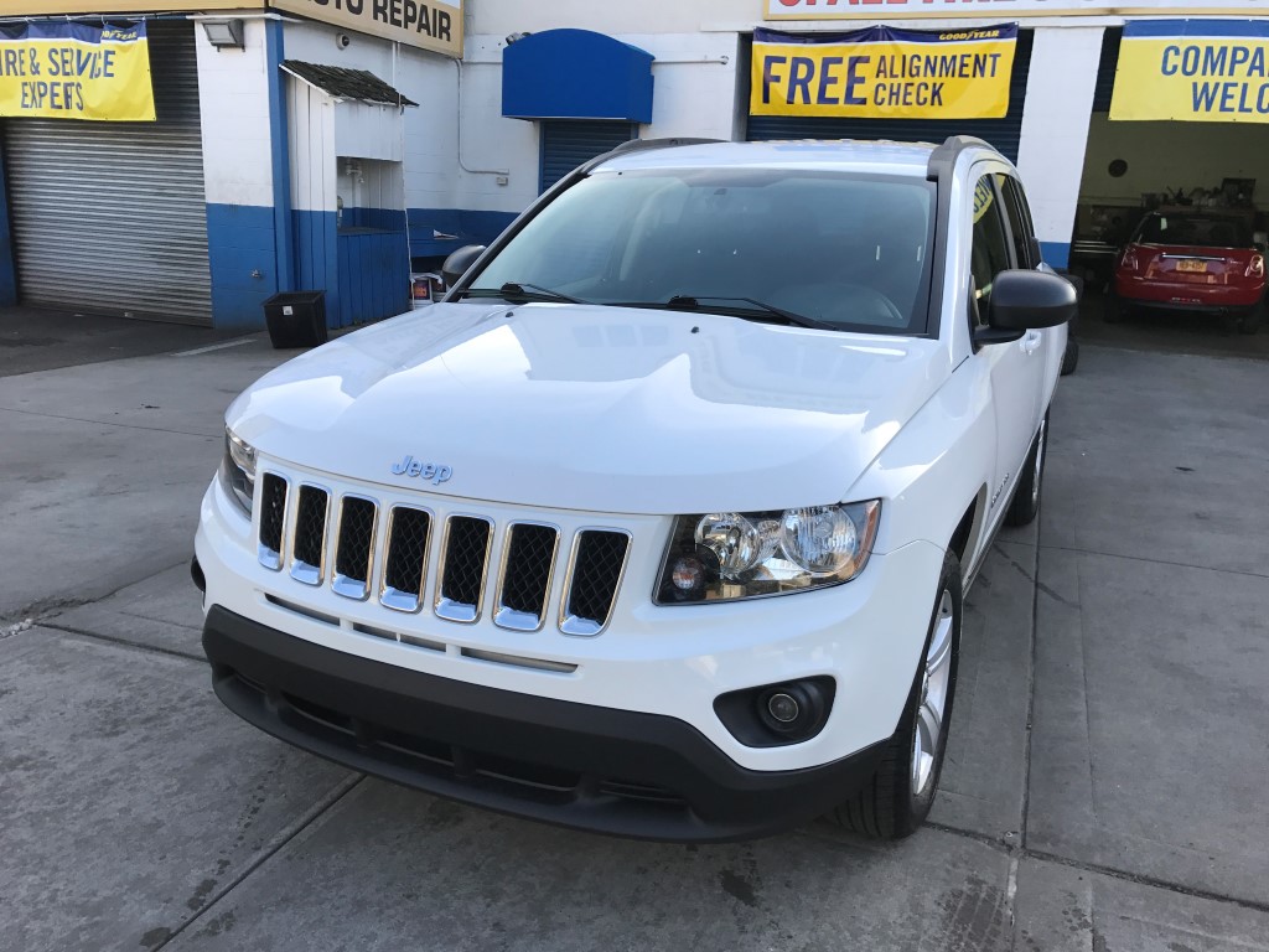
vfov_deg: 49.7
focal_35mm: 28
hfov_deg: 63.4
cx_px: 634
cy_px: 476
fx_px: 1026
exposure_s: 1/449
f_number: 1.8
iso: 20
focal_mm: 3.99
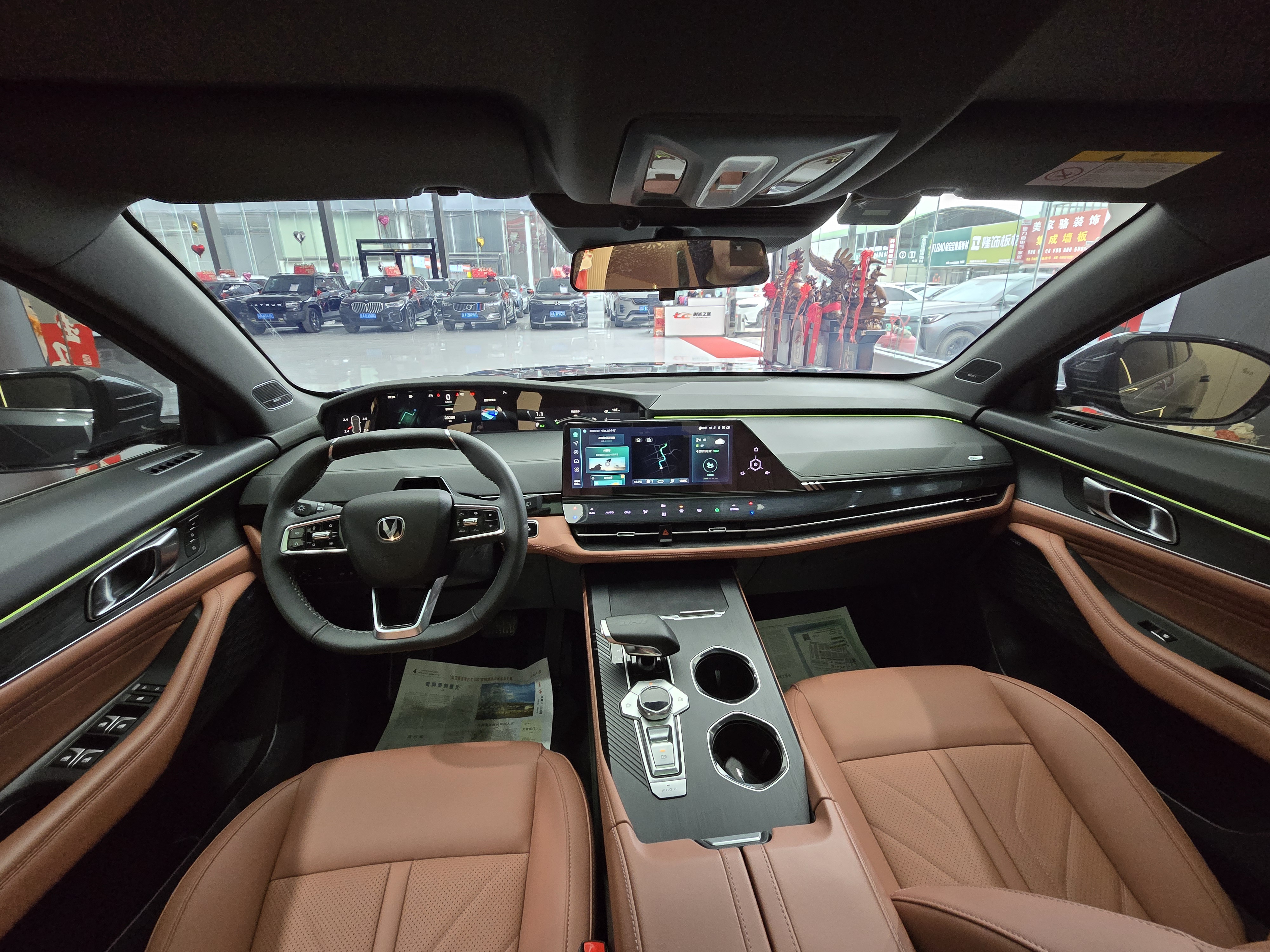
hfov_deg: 106.2
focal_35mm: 13
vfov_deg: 89.9
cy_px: 476
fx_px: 477
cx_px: 635
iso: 500
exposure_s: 1/90.1
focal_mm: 2.2
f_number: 2.2
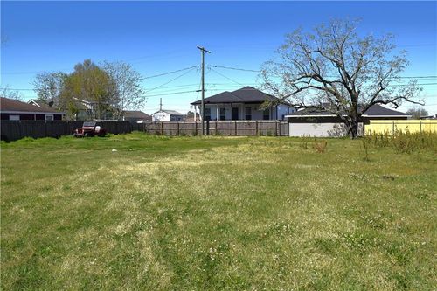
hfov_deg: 67.4
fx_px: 328
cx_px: 218
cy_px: 146
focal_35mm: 27
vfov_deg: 47.9
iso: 200
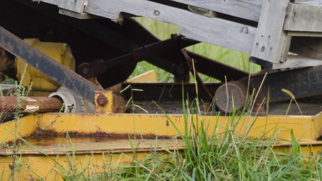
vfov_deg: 4.9
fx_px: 2109
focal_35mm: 247
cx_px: -59
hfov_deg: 8.6
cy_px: -115
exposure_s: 1/1000
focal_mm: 50
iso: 250
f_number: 1.8
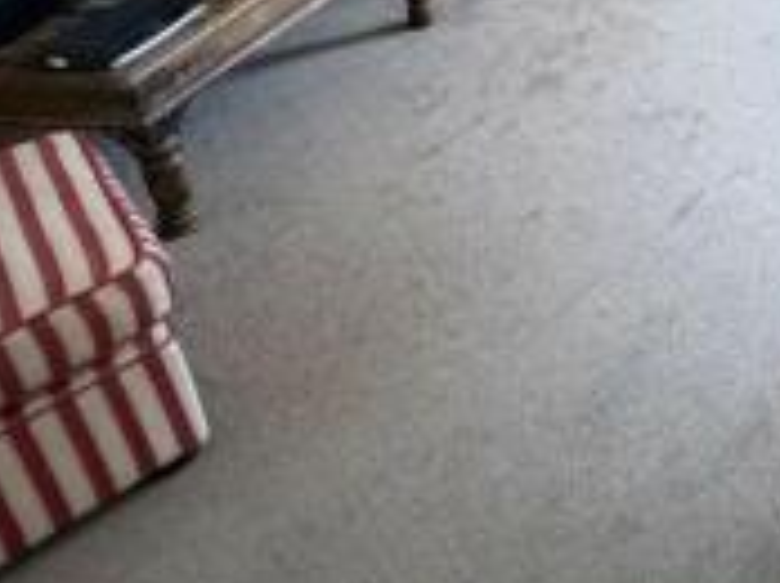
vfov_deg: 25.0
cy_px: -244
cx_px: 1074
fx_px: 1058
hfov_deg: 29.9
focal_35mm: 47
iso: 500
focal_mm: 2.22
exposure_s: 1/50
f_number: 2.2
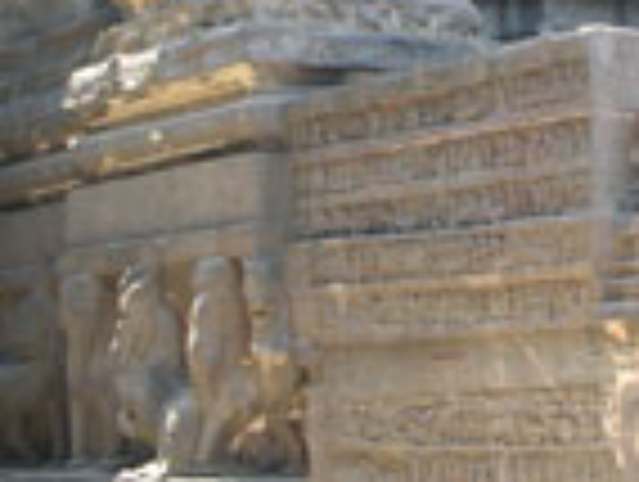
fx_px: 2052
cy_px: 9
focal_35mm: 111
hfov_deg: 17.6
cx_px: 472
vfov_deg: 13.2
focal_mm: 5.8
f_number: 3
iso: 50
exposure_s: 1/56.5
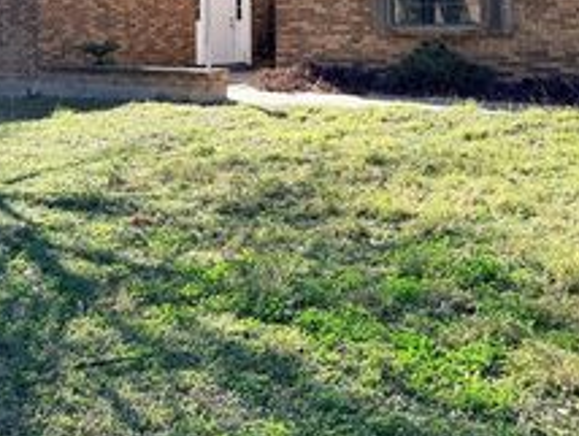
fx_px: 938
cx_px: 287
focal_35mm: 56
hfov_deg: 34.3
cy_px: -4
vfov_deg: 24.9
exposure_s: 1/2703
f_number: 1.78
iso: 80
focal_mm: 6.76
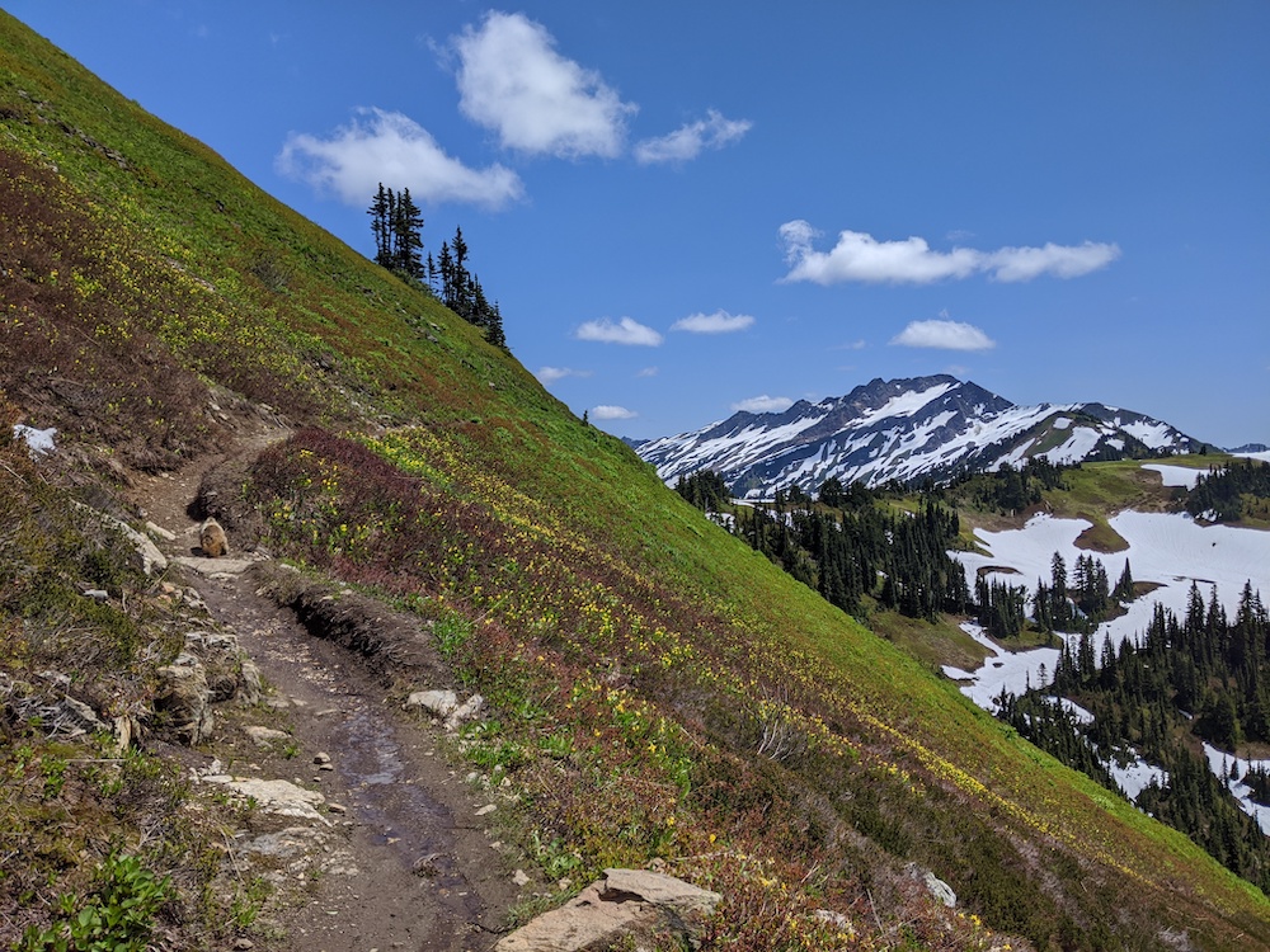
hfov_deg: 65.3
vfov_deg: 51.4
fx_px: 991
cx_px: 635
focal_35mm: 27
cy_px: 476
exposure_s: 1/7812
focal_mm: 4.44
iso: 50
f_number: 1.8
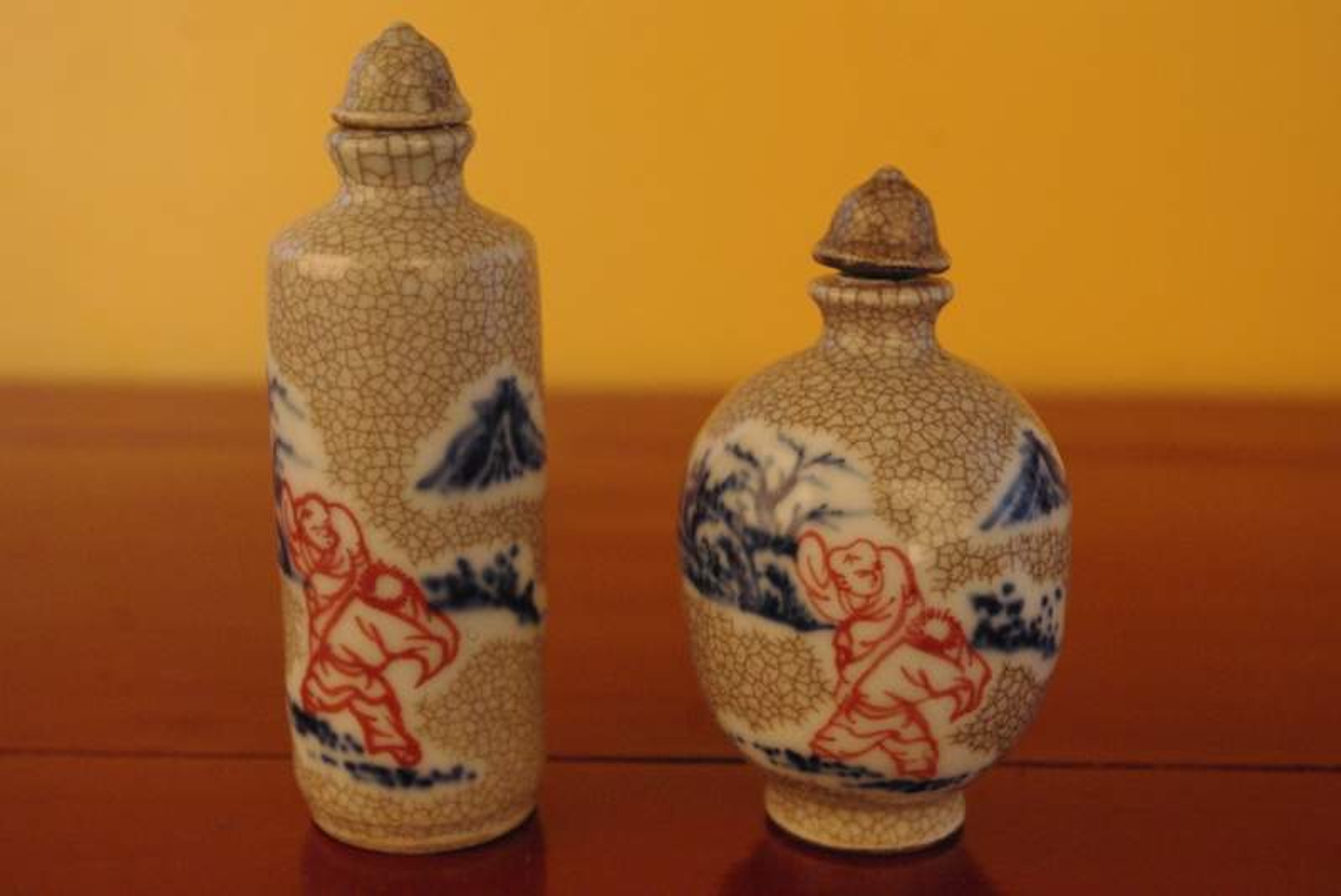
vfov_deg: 26.0
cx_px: 670
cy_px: 448
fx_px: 1939
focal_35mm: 52
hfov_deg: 38.2
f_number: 5.6
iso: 1600
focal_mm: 35
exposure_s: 1/60
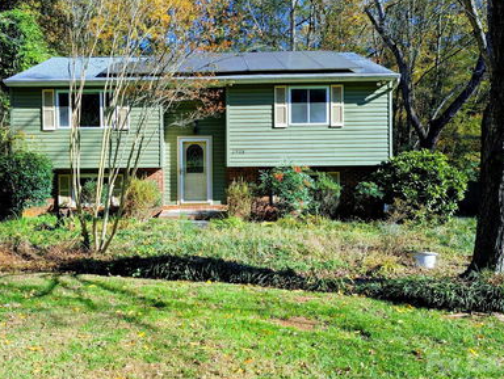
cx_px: 198
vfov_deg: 44.1
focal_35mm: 32
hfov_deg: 56.3
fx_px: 466
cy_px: 162
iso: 18
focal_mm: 6.9
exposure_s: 1/373
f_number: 1.68
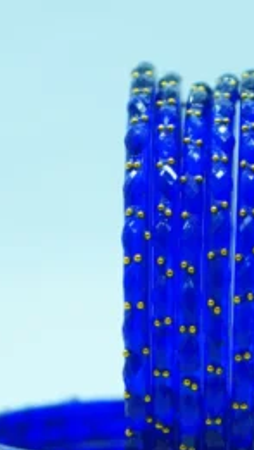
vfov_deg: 9.9
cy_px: 329
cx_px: 200
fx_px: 2596
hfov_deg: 5.6
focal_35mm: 217
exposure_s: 1/250
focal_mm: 60
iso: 640
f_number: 6.3
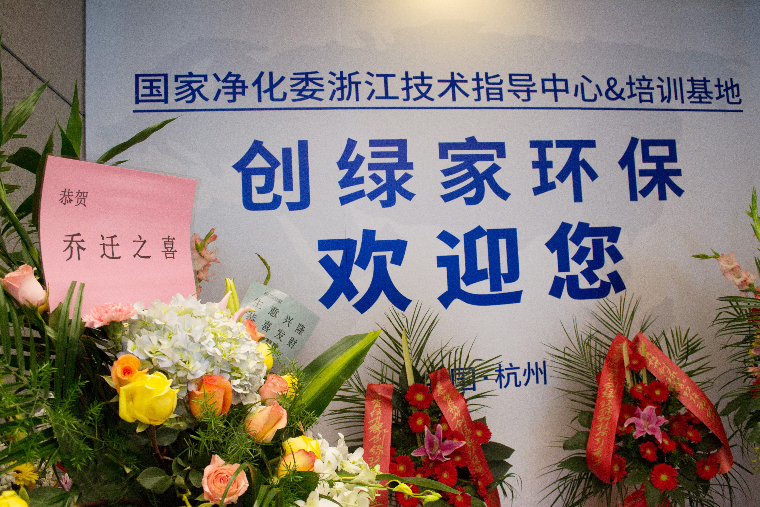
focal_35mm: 27
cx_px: 380
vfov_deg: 47.9
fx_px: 570
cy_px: 254
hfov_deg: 67.4
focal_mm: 18
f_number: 5.6
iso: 1400
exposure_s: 1/50
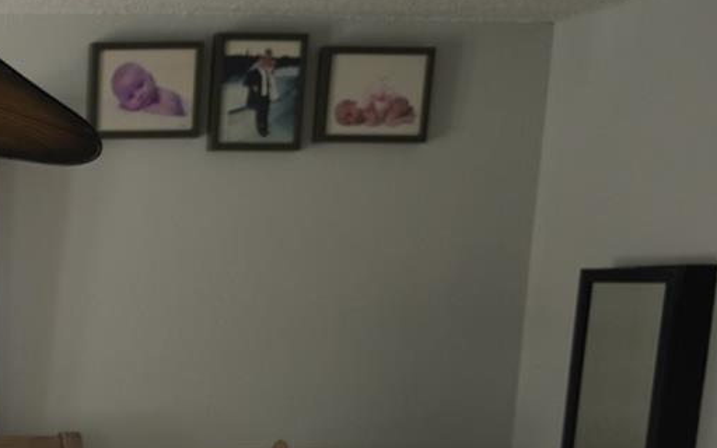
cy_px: 671
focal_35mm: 86
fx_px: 1680
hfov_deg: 21.0
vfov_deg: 14.2
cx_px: -311
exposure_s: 1/30
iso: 160
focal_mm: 18
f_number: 3.5
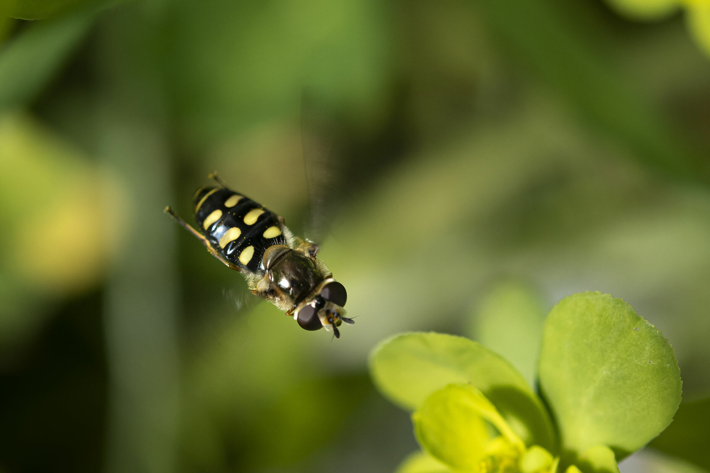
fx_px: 2366
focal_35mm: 120
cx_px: 355
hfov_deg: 17.1
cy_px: 236
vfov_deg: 11.4
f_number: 6.3
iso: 500
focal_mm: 60
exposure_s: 1/800
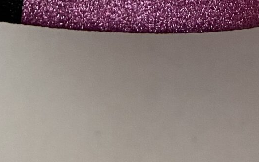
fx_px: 946
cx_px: 140
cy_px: -386
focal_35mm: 134
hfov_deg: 15.6
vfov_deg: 7.9
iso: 80
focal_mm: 4.25
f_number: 1.8
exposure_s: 1/50
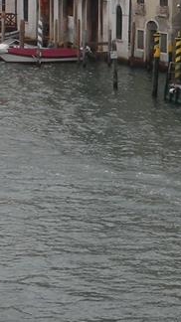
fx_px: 1742
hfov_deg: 5.9
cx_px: 242
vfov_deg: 10.5
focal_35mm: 204
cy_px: 28
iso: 64
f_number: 5
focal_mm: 7.4
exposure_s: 1/186
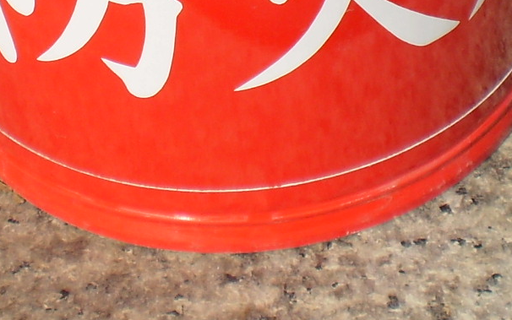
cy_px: -226
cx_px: 154
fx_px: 1800
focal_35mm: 129
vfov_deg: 9.7
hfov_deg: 16.1
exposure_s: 1/500
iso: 64
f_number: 4.6
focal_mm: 6.3
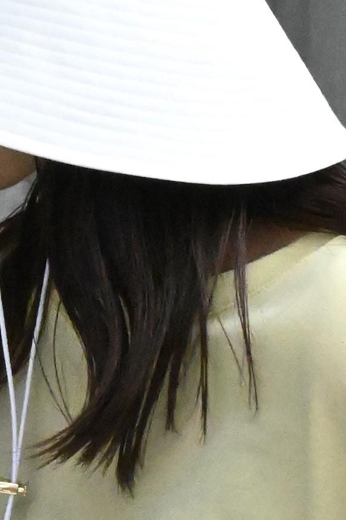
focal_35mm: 525
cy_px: 251
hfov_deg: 2.6
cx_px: 119
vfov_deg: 3.9
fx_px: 7571
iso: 12800
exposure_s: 1/4000
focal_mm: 110
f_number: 16
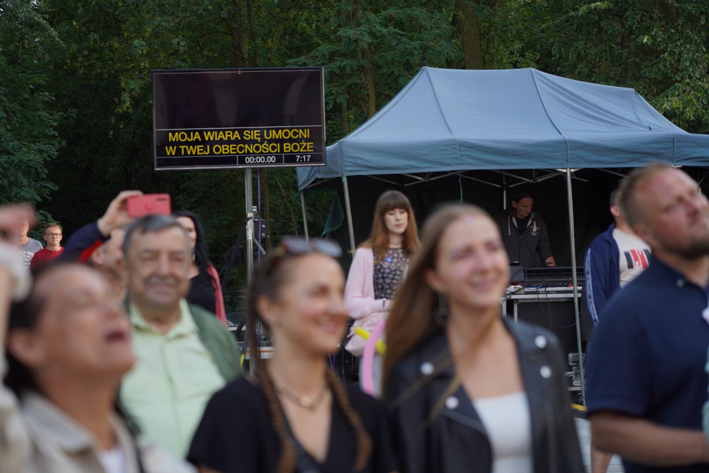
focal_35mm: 105
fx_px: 2068
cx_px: 354
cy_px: 236
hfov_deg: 19.5
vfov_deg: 13.0
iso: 100
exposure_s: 1/100
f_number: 4.5
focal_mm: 105
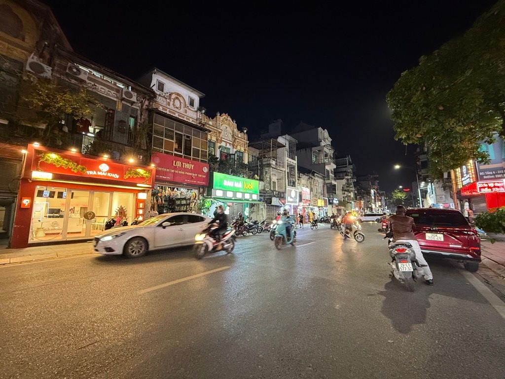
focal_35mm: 14
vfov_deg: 85.7
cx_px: 252
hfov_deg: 102.1
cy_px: 190
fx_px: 204
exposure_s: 1/50
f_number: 2.2
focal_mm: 2.22
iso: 500
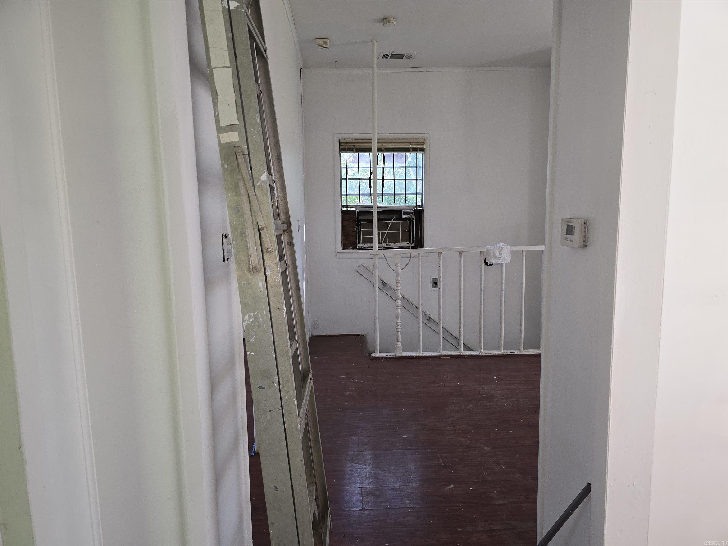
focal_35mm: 23
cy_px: 273
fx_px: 484
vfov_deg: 58.9
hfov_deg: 73.9
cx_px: 364
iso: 64
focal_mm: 6.3
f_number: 1.7
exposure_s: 1/60
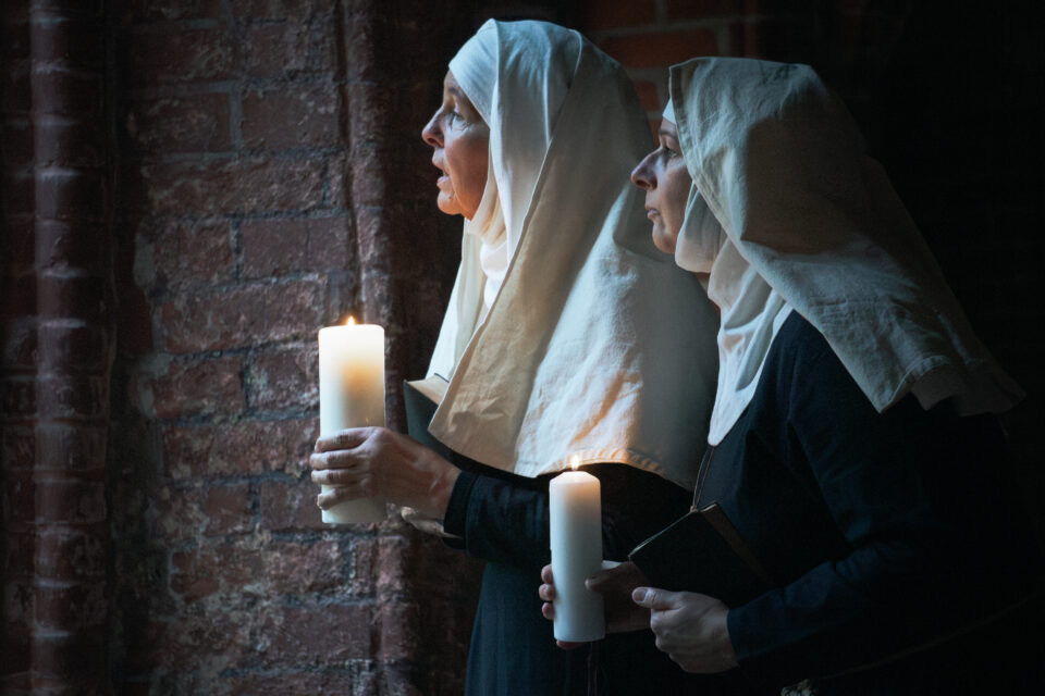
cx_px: 522
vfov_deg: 10.1
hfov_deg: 15.1
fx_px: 3947
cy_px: 348
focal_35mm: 136
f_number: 5.6
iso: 6400
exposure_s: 1/250
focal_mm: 91
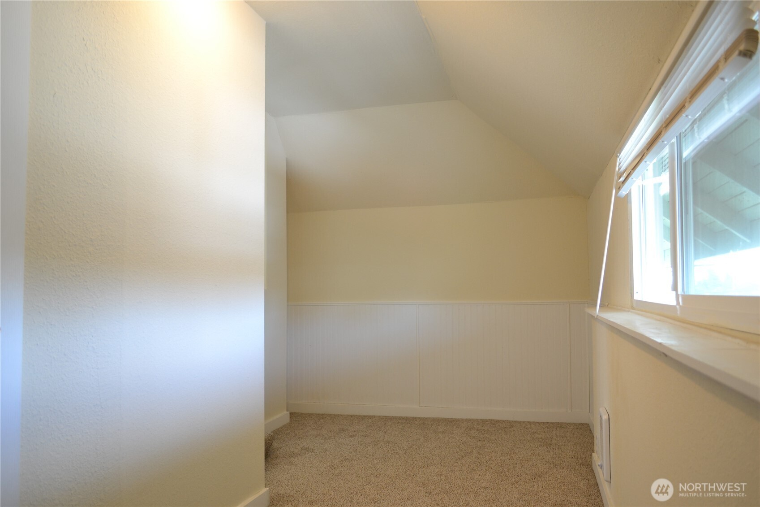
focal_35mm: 27
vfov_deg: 47.9
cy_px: 254
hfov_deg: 67.4
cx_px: 380
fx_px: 570
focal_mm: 18
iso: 400
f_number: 3.5
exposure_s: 1/25
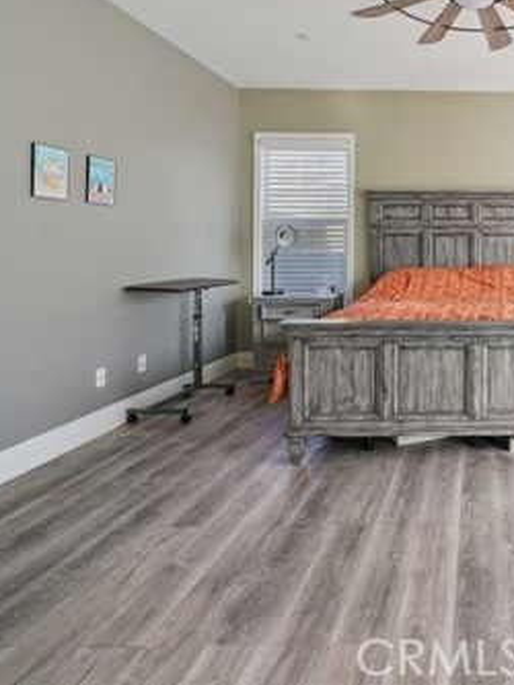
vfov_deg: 70.2
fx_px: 475
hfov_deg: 47.7
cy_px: 249
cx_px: 508
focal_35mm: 24
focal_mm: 13
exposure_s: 1/13
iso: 400
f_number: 8
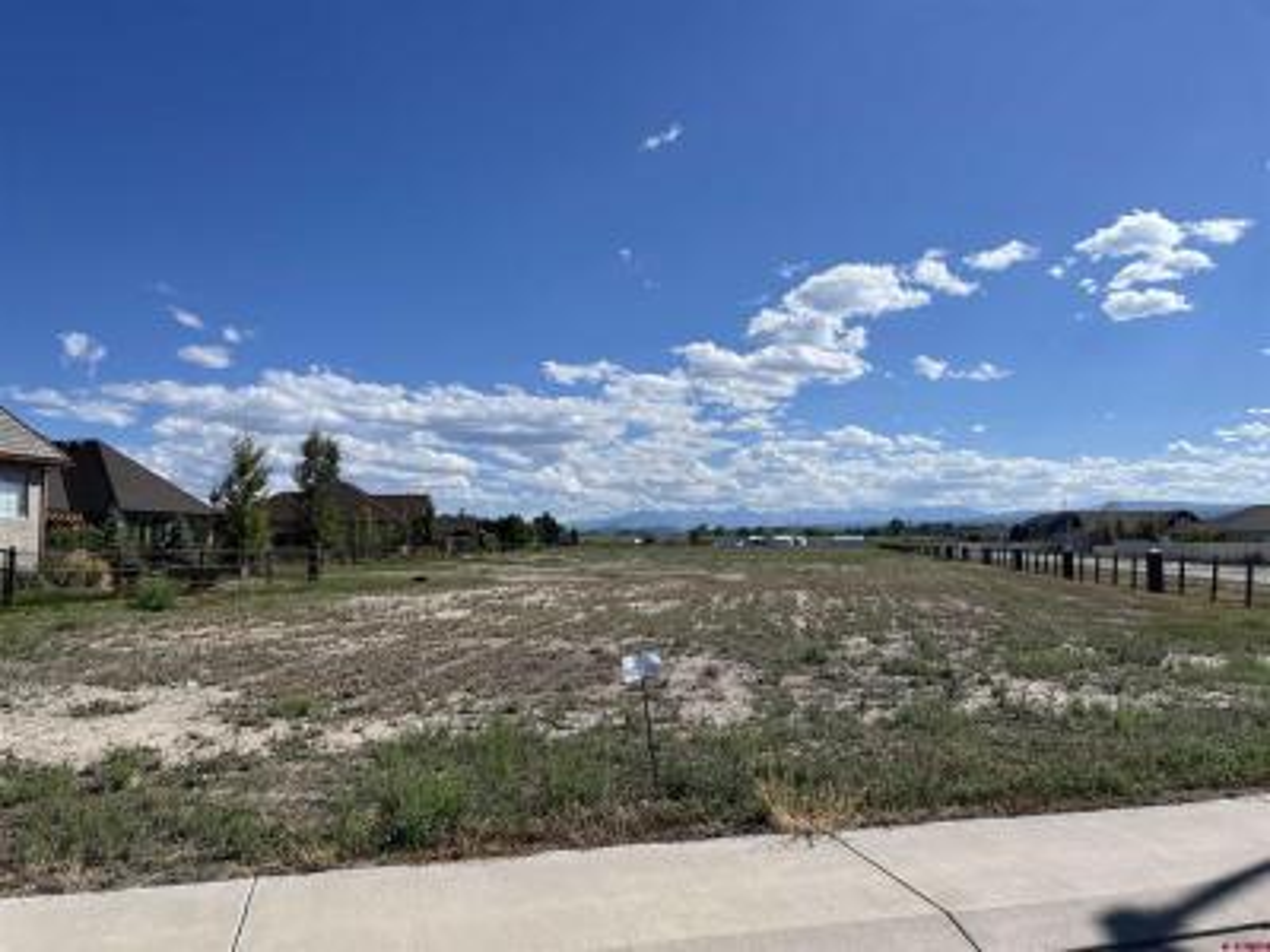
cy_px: 476
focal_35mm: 26
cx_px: 635
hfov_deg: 67.3
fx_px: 954
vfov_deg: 53.1
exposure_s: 1/6494
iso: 50
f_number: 1.6
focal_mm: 5.1
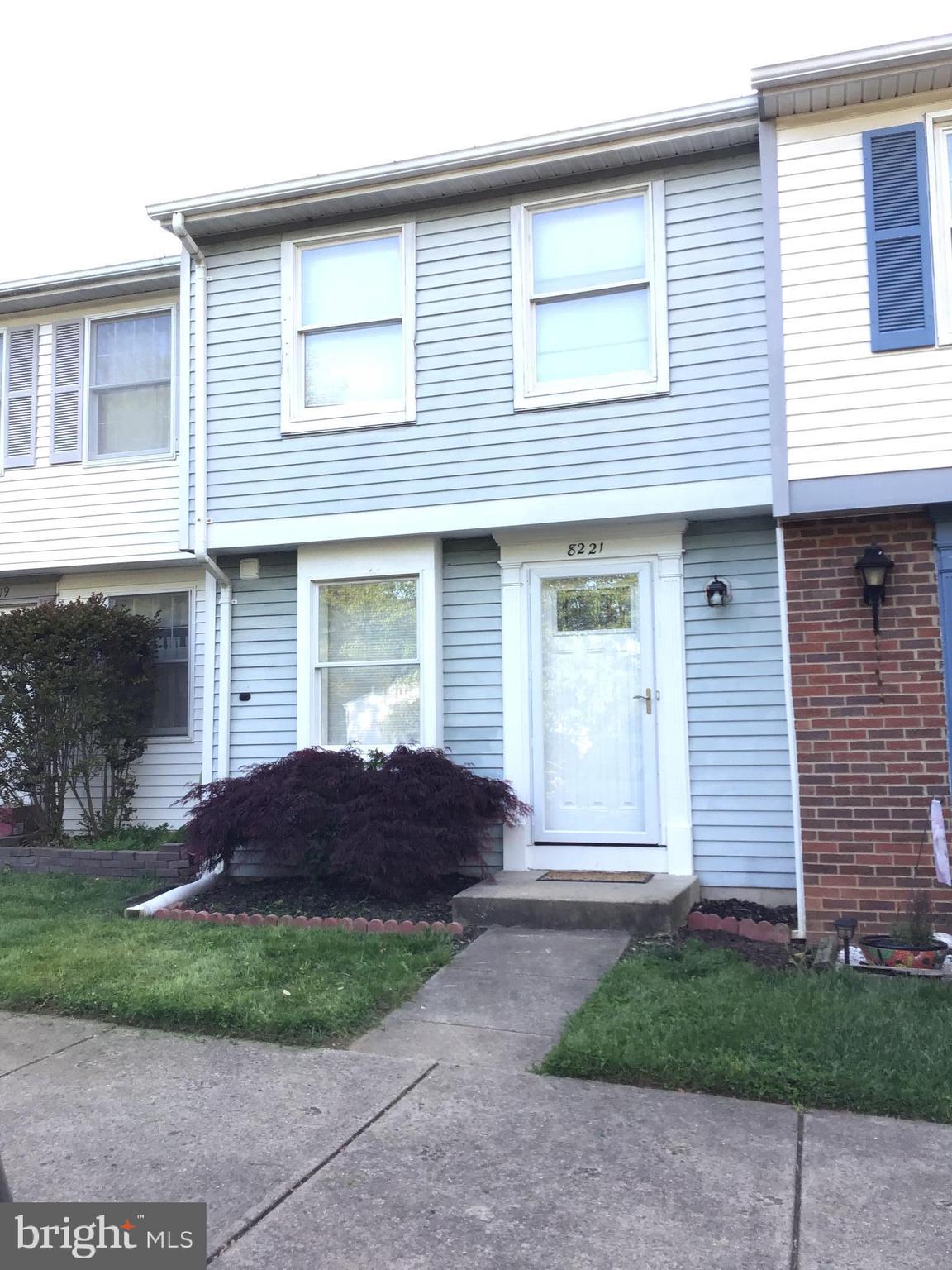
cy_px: 635
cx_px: 476
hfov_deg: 45.4
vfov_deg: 58.4
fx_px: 1137
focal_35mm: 31
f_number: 2.4
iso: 50
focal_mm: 3.3
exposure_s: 1/120
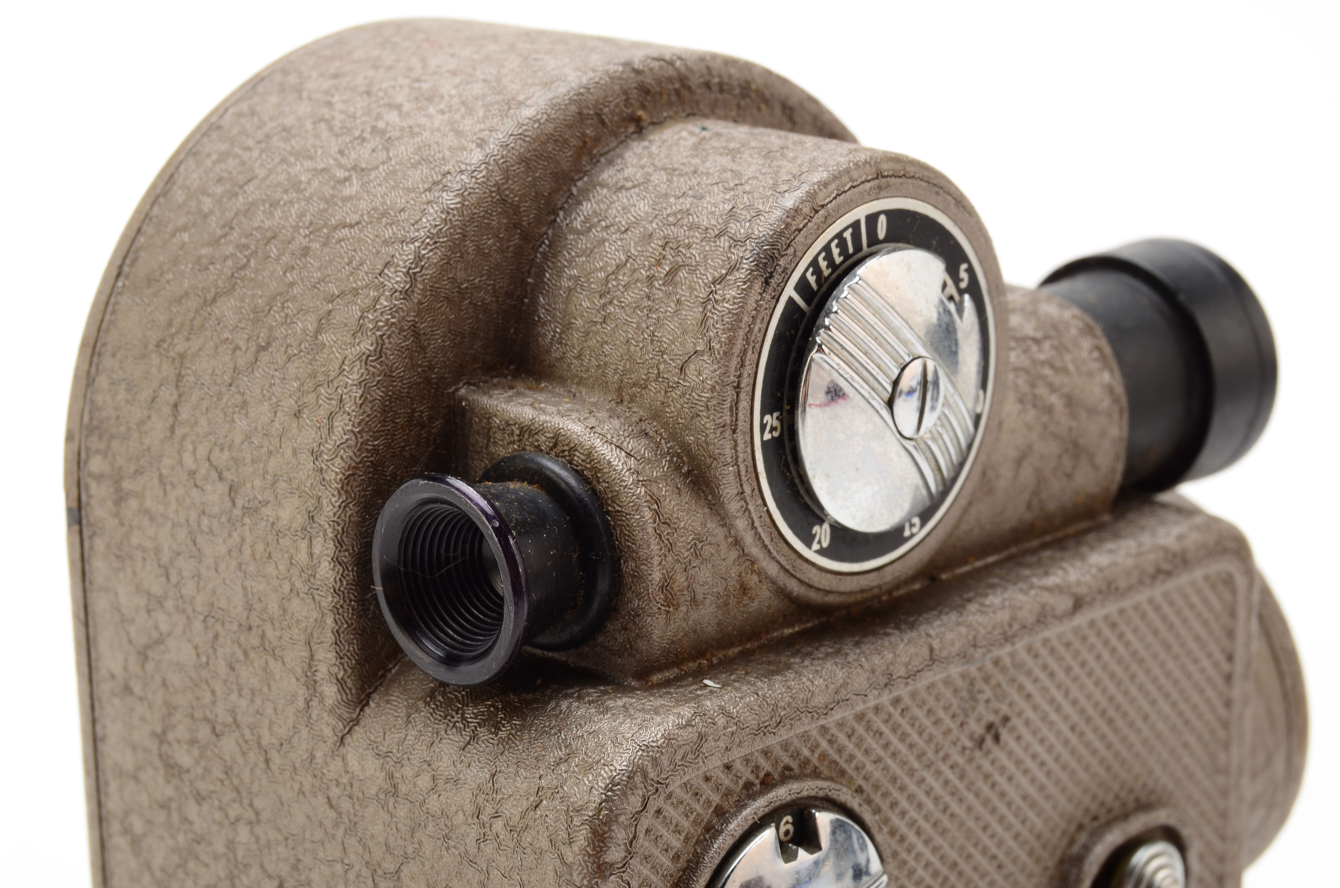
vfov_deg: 16.5
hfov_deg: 24.7
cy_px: 444
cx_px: 670
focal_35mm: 82
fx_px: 3064
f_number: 18
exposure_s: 1/160
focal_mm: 55
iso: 100
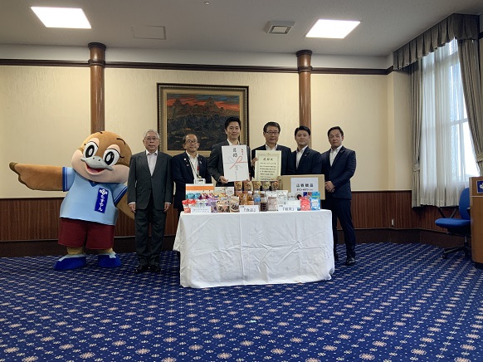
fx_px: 404
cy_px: 181
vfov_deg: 48.2
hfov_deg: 61.7
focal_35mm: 29
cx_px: 242
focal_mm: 3
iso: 64
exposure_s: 1/89
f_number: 1.8
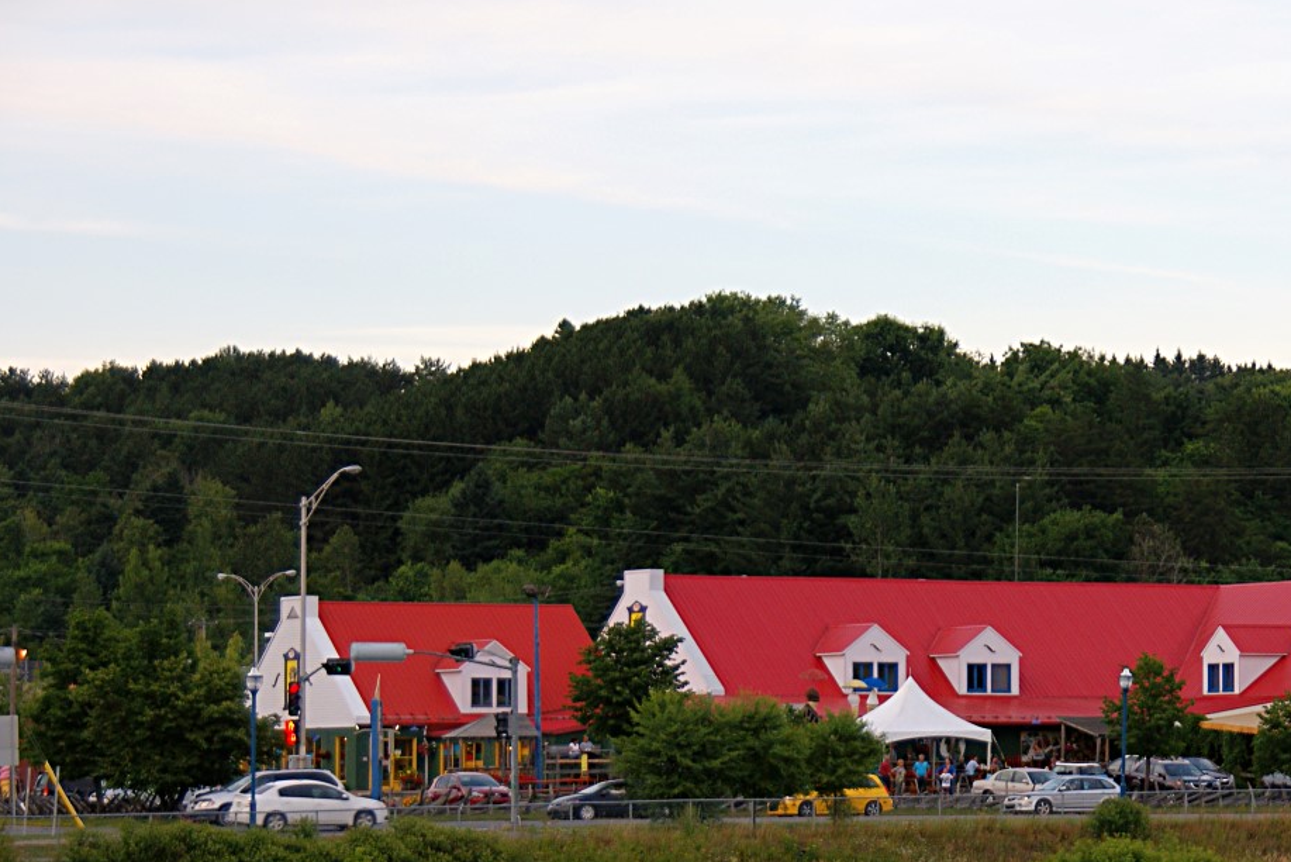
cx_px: 1095
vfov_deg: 9.4
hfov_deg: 14.0
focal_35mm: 146
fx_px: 5233
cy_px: 621
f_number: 5
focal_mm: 55
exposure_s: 1/100
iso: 160
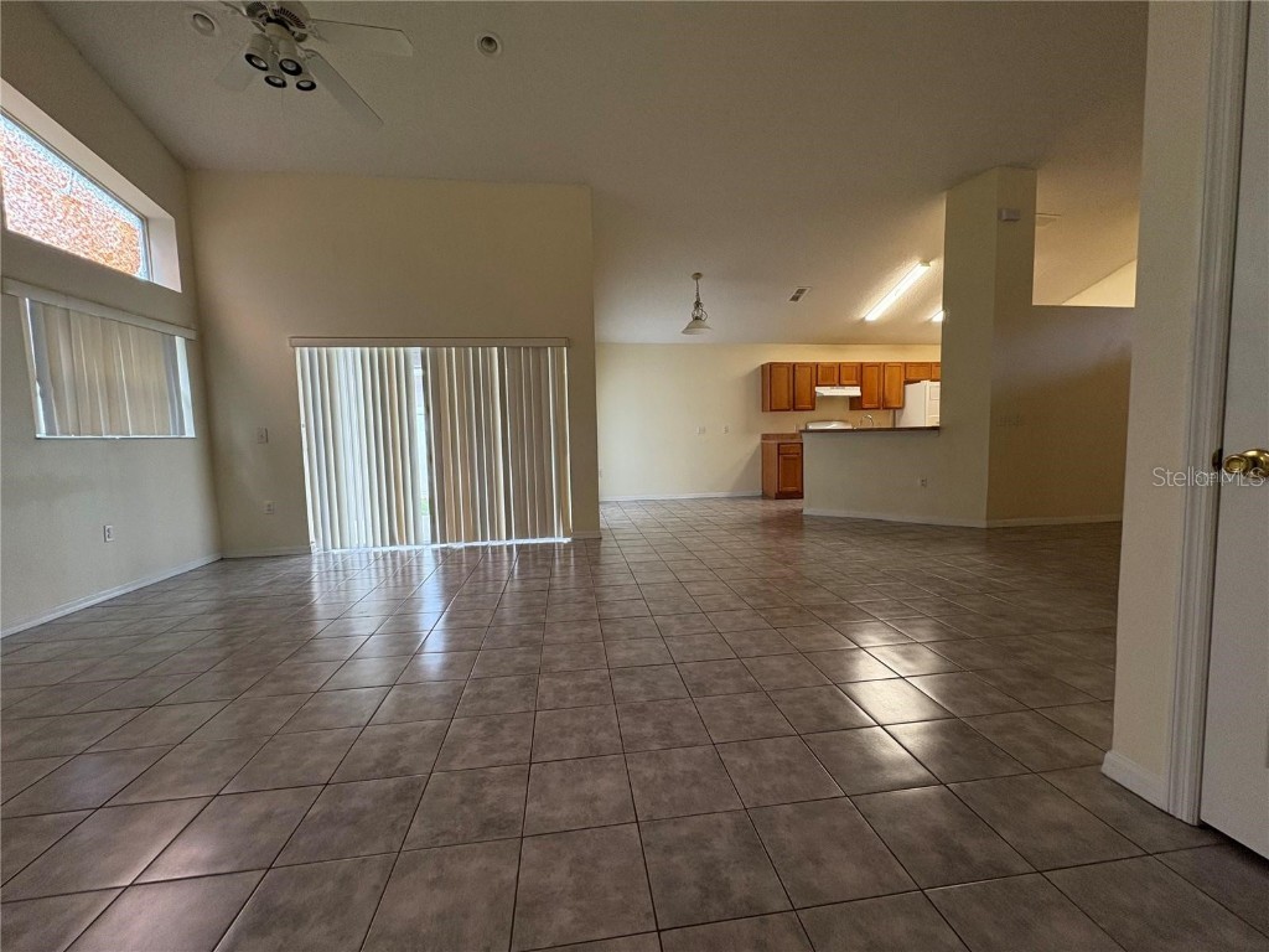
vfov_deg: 85.7
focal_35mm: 14
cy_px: 476
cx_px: 634
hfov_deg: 102.1
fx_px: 513
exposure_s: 1/120
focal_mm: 2.22
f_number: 2.2
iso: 250
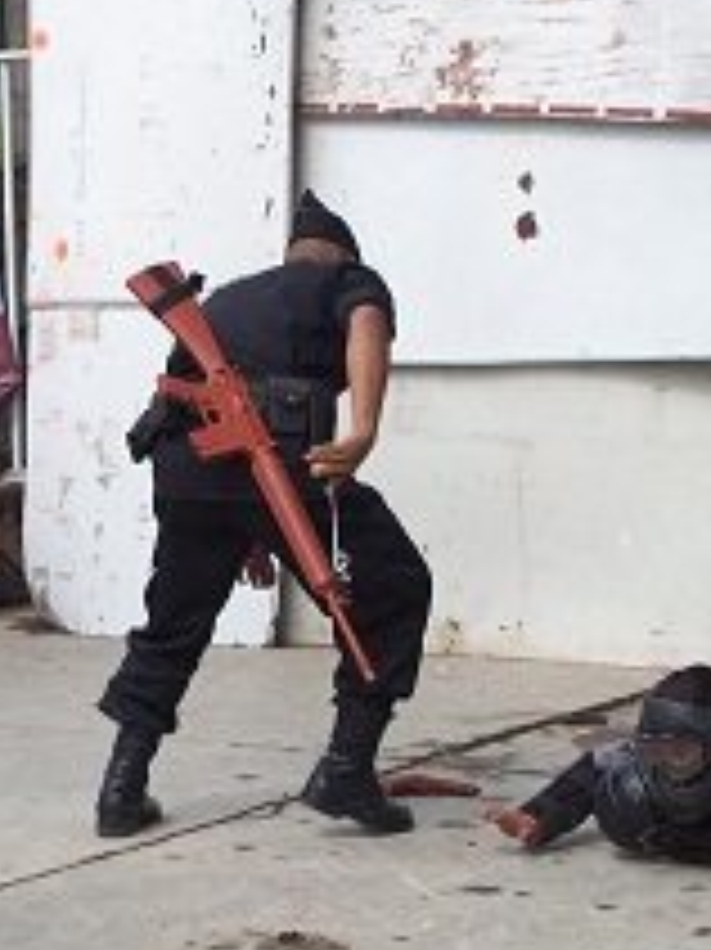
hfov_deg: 12.7
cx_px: 135
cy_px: 522
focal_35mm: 116
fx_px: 3180
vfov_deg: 17.0
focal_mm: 11.6
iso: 80
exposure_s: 1/339
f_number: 3.8
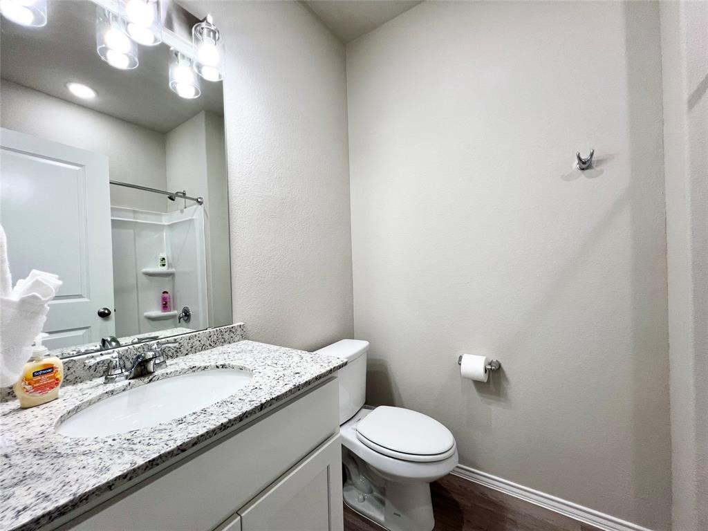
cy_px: 266
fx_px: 266
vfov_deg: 89.9
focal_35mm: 13
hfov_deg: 106.2
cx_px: 354
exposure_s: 1/120
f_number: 1.8
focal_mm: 1.57
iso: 100
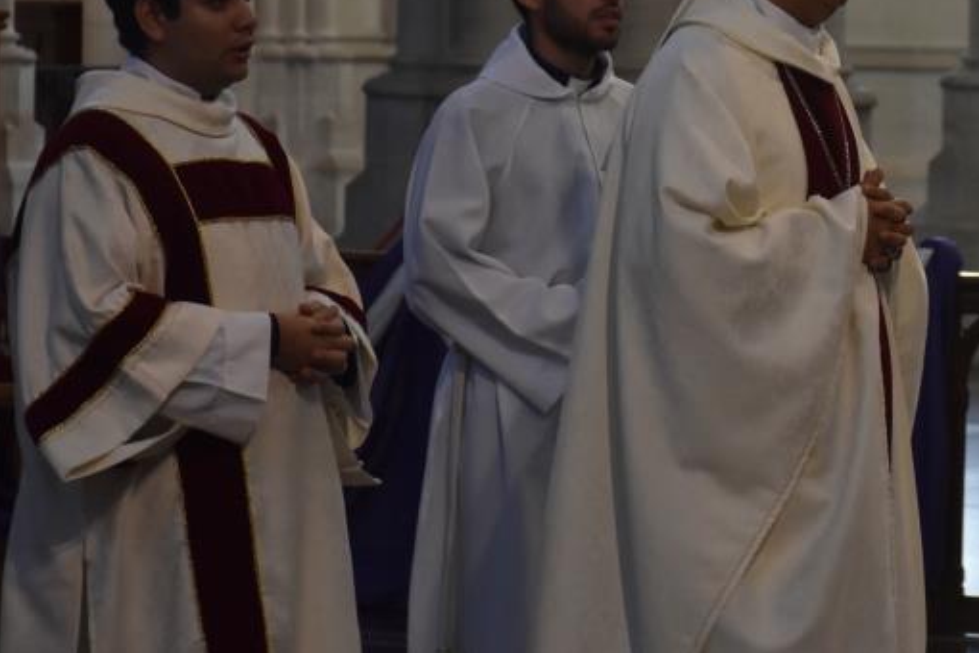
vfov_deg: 5.7
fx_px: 6553
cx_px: 925
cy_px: 120
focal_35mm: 241
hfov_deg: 8.5
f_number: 5.3
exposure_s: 1/100
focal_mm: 80
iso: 1250
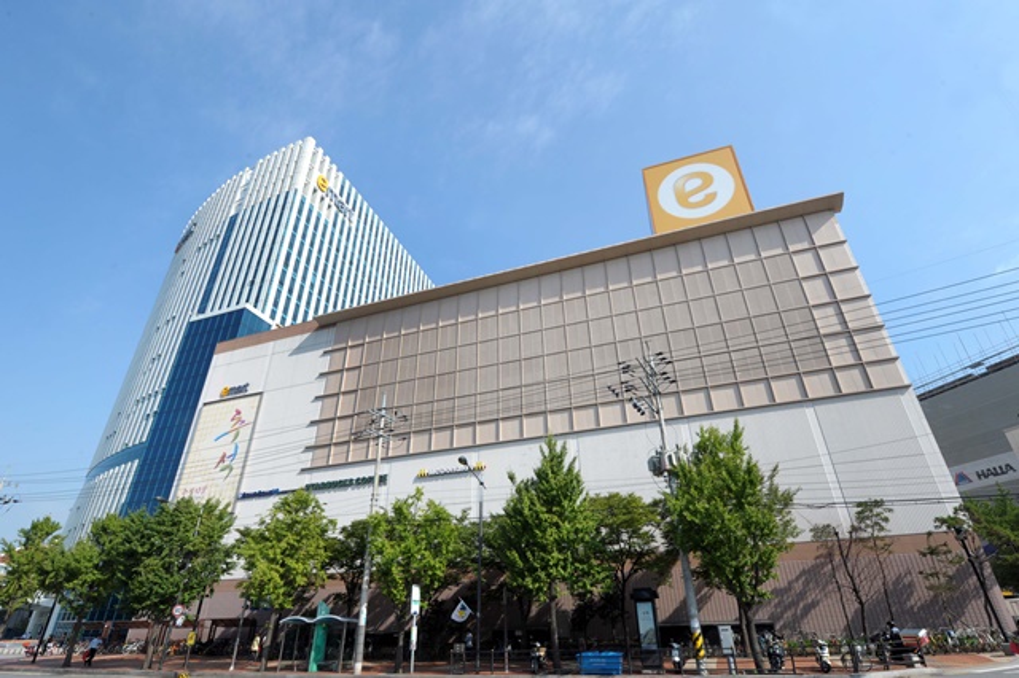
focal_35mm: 17
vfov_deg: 70.4
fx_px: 481
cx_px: 510
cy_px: 339
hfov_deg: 93.3
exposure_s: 1/640
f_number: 13
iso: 1000
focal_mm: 17
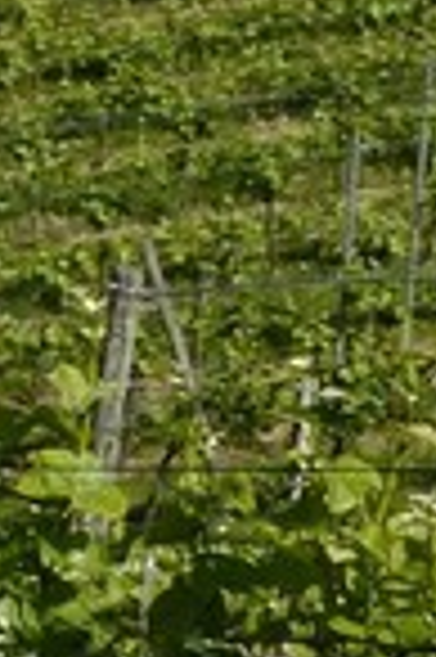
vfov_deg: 7.6
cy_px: -594
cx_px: -2131
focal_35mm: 263
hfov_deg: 4.2
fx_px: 4789
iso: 200
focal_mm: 24
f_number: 11
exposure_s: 1/320
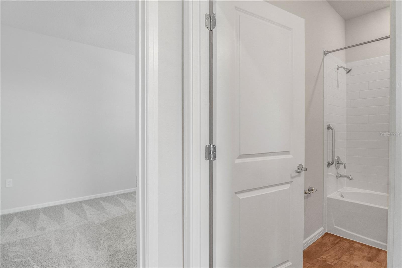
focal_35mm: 18
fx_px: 201
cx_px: 201
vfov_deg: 67.3
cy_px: 134
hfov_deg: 90.0
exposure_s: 1/160
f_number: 4.5
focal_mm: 12
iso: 800
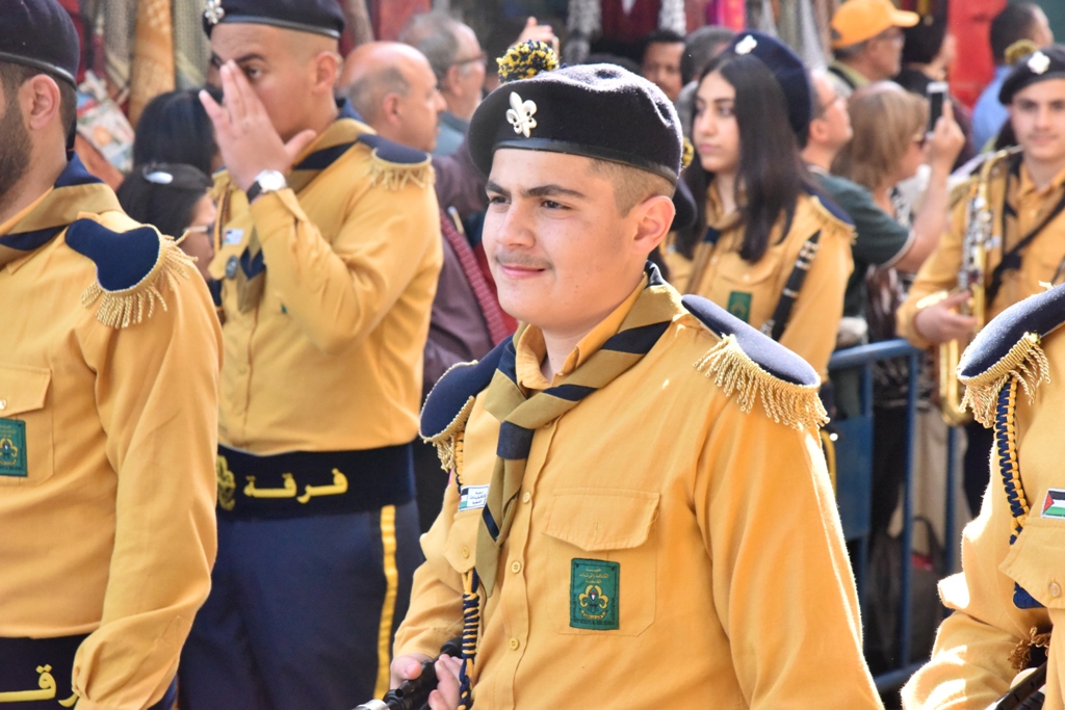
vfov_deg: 14.0
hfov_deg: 20.8
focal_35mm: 98
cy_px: 355
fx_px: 2899
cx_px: 532
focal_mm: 98
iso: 6400
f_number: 10
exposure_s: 1/1250
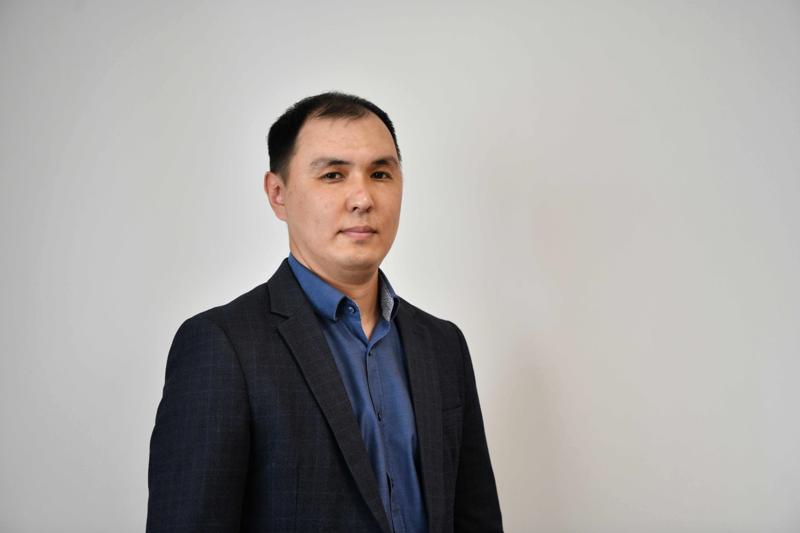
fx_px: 1333
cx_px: 400
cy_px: 266
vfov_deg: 22.6
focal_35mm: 60
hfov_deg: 33.4
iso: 1600
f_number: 2.8
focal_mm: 60
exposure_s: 1/160
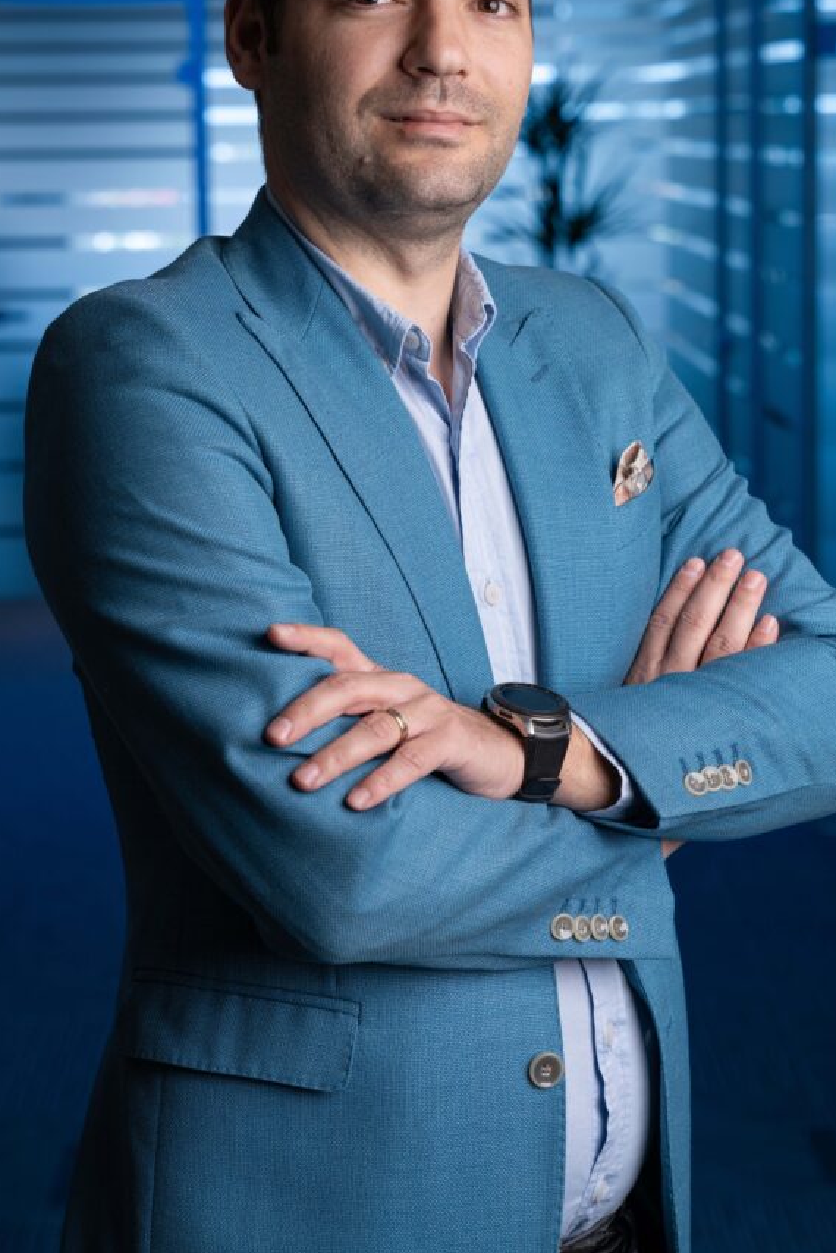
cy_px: 412
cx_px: 483
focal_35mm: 89
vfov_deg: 22.8
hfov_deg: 15.4
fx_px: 3097
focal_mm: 66
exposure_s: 1/125
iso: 160
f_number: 5
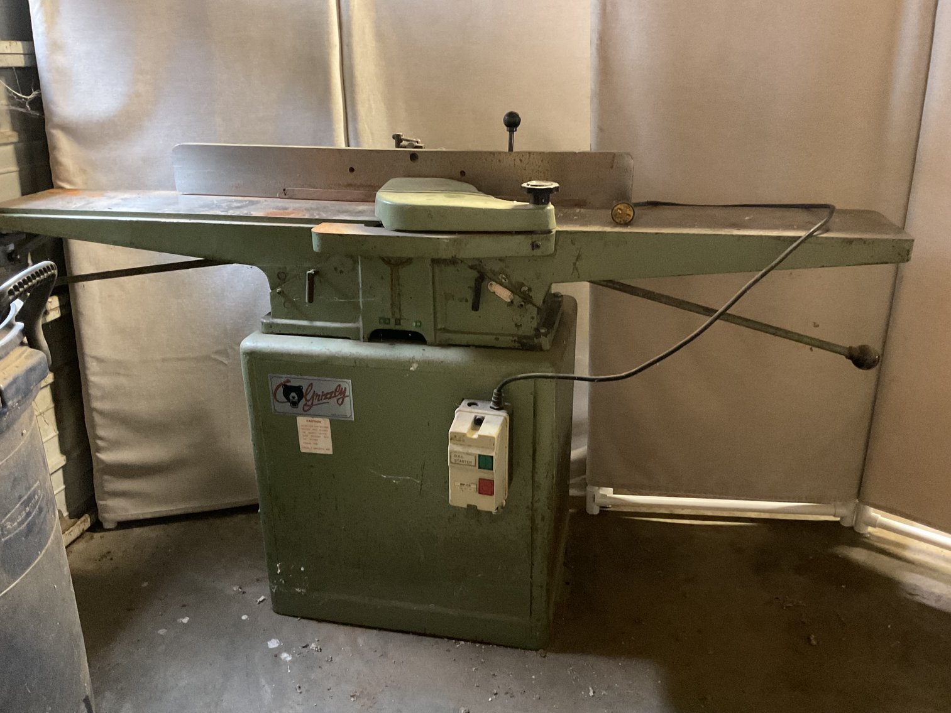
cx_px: 476
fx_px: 797
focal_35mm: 29
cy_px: 356
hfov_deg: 61.7
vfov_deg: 48.2
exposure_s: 1/24
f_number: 1.8
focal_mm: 3
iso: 500
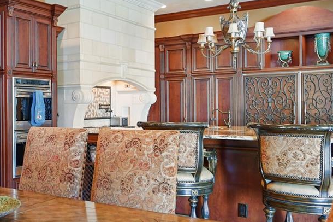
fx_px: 388
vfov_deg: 31.8
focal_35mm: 42
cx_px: 40
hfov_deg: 42.9
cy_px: 97
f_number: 4
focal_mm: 16
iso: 320
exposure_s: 1/8
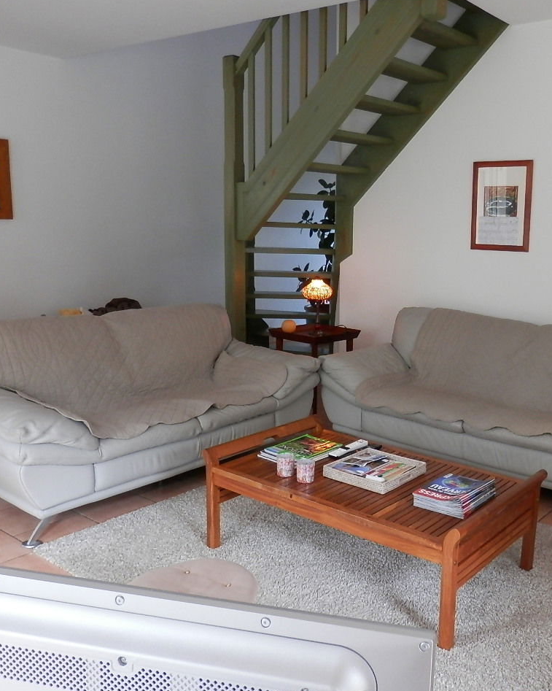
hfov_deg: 43.6
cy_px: 345
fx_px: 674
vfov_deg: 54.2
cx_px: 390
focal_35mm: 33
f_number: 3
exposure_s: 1/25
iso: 200
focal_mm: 4.5
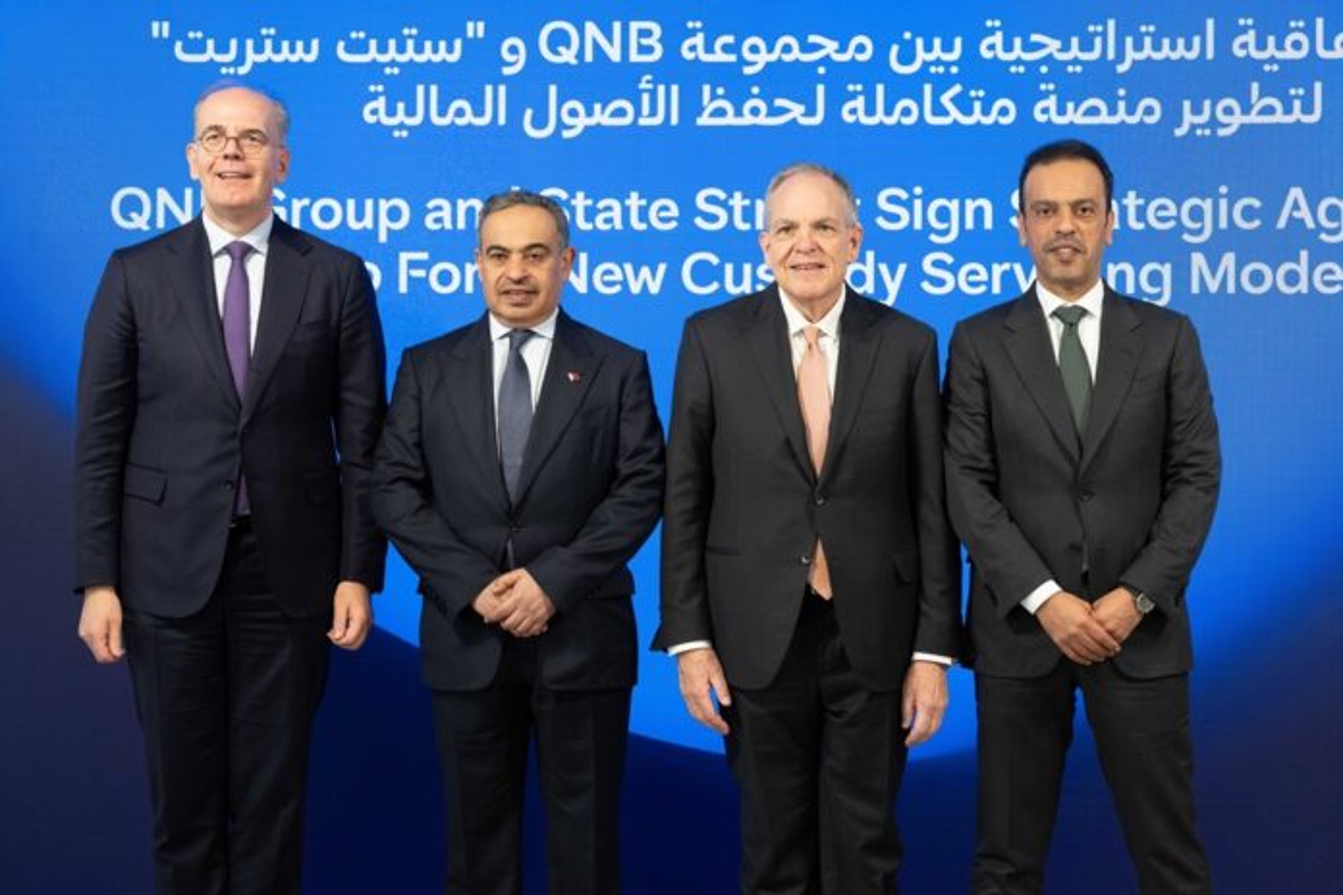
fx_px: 2611
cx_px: 672
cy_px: 448
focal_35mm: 70
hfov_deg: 28.8
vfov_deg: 19.5
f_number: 5.6
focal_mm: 70
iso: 2000
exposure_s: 1/160
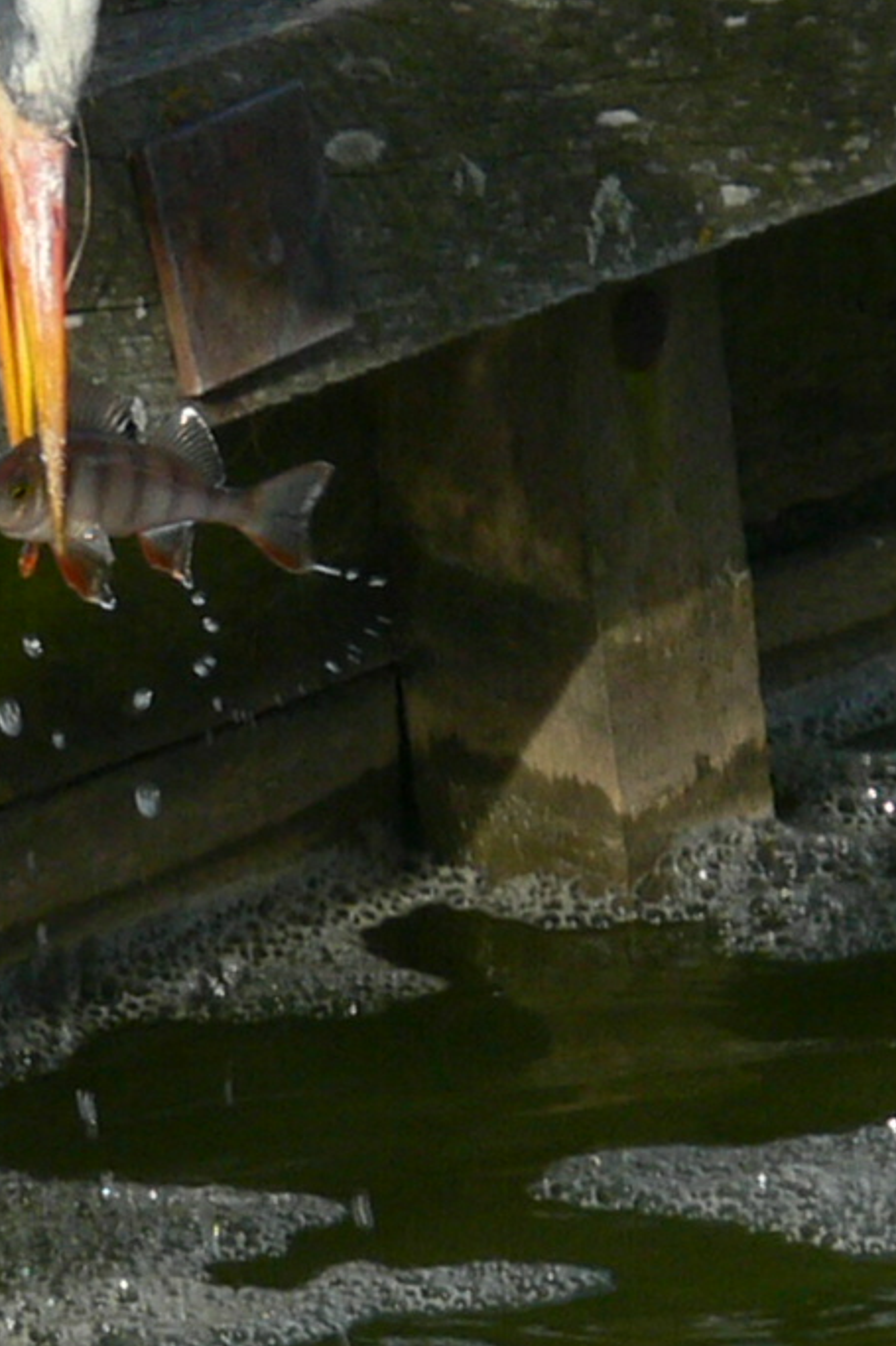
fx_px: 28647
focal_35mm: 767
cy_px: -140
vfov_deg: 2.7
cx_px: -484
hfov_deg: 1.8
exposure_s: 1/250
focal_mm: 52
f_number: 5.6
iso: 80
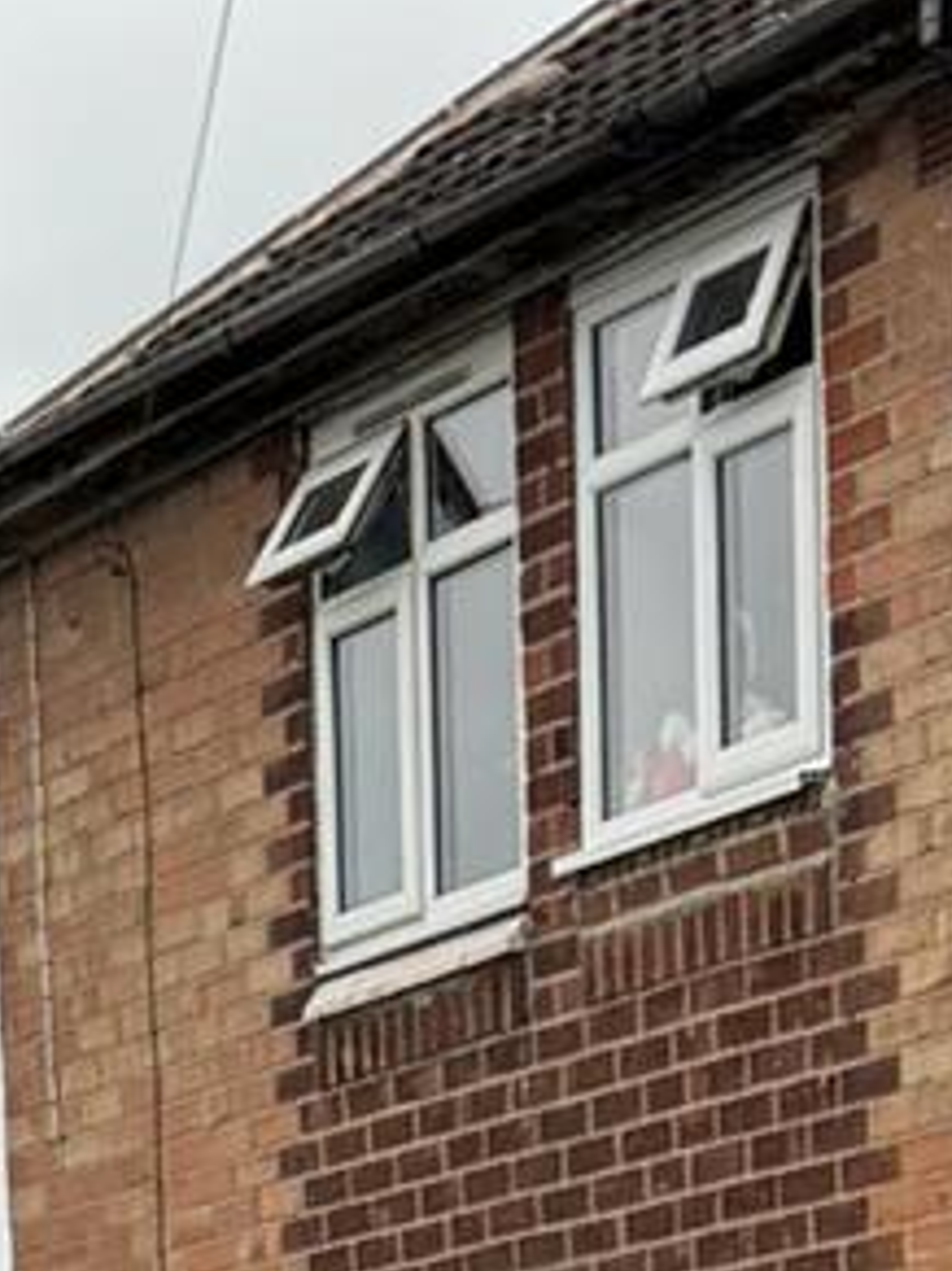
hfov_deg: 8.7
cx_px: -17
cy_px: 2883
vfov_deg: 10.4
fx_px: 6202
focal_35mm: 169
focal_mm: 6.76
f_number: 1.78
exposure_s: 1/912
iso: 80
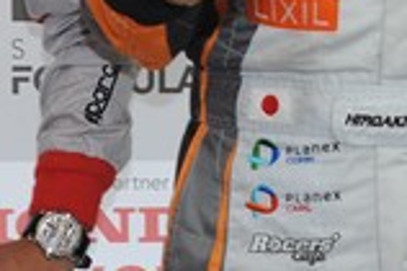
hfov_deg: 12.7
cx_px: 386
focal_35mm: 160
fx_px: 1807
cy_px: -276
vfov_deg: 8.1
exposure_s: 1/60
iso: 800
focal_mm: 35
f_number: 8
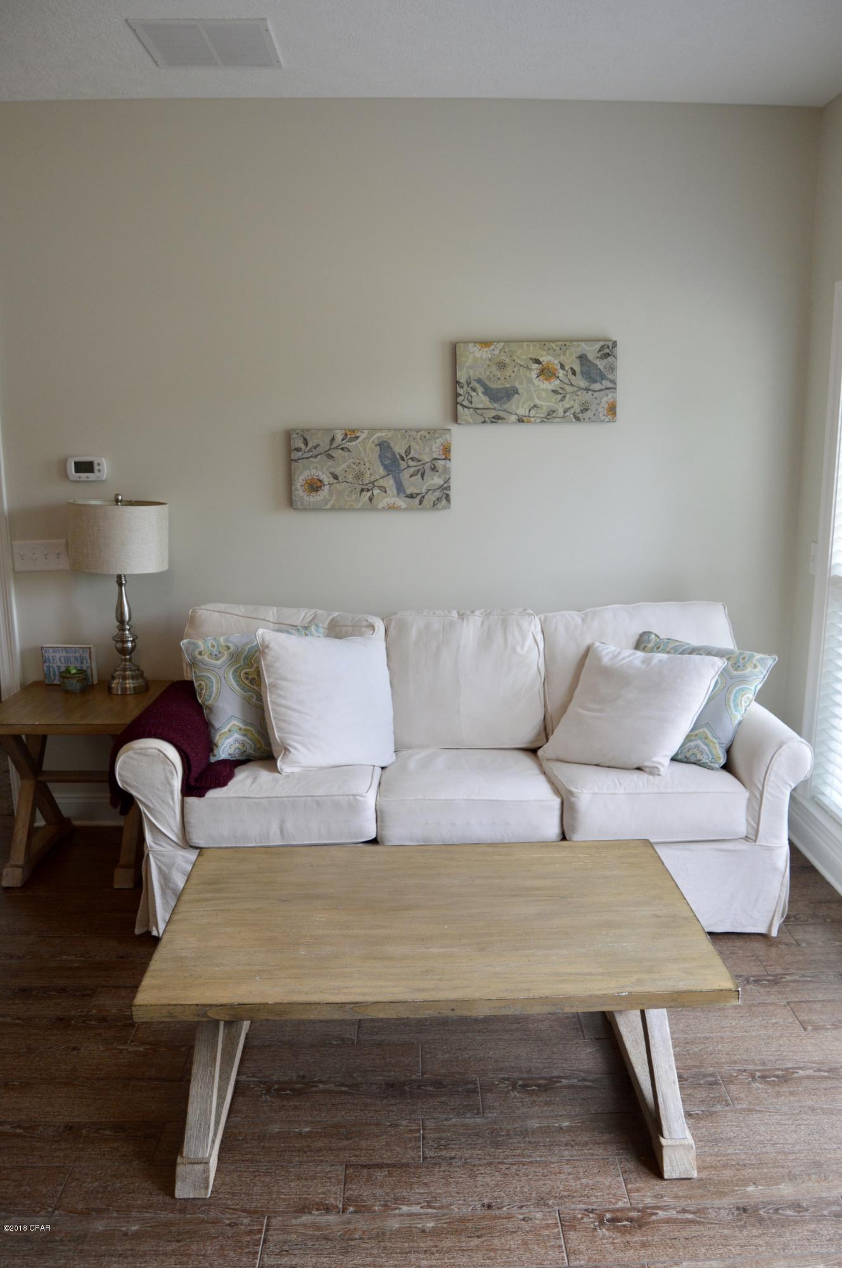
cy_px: 634
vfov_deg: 67.4
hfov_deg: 47.8
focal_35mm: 27
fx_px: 949
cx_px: 421
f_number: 5
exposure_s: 1/100
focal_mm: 18
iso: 400
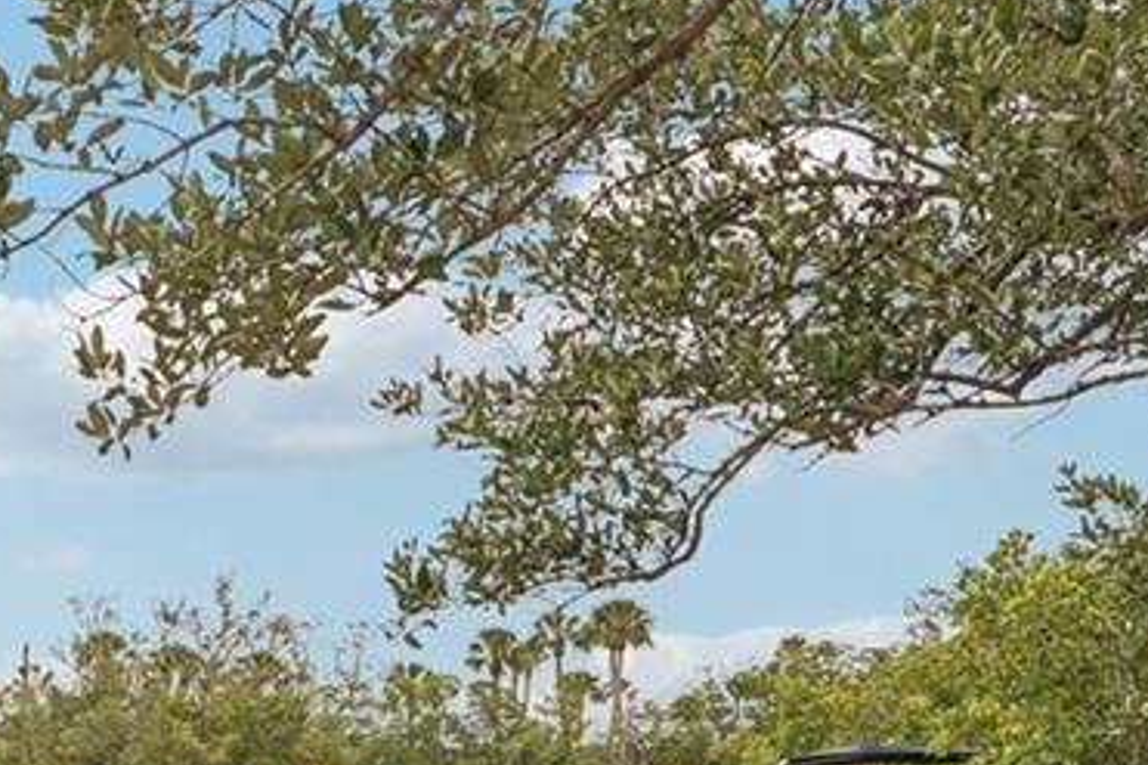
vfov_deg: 18.7
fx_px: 2268
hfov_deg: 25.8
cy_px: 715
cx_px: -189
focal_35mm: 71
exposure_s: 1/1000
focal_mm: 16.5
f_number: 8
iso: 400
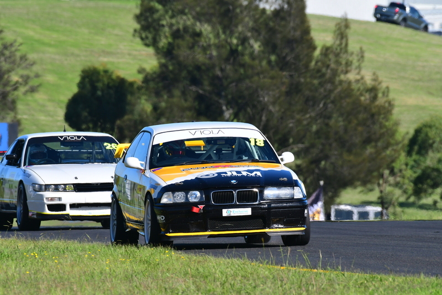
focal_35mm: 750
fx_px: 9206
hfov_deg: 2.8
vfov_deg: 1.8
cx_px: 221
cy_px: 148
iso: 500
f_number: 11
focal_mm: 500
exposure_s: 1/640
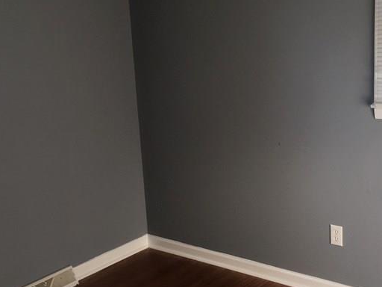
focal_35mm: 58
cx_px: 162
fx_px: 640
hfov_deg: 33.2
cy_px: 165
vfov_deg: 25.2
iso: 32
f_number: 2.2
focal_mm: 4.15
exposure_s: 1/60
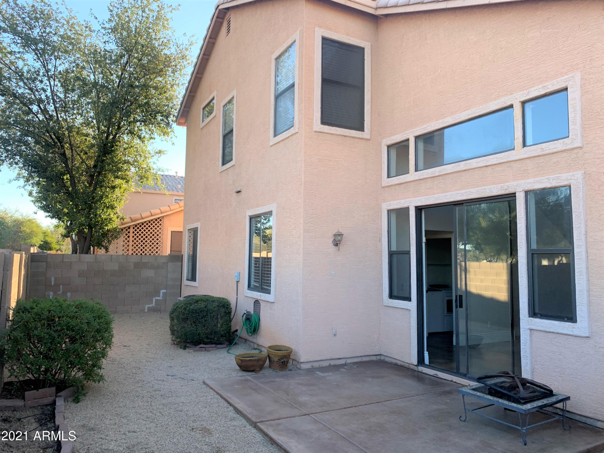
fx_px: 454
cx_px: 302
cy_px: 226
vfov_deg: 53.1
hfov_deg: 67.3
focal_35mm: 26
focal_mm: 4.25
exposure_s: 1/283
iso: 25
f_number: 1.8
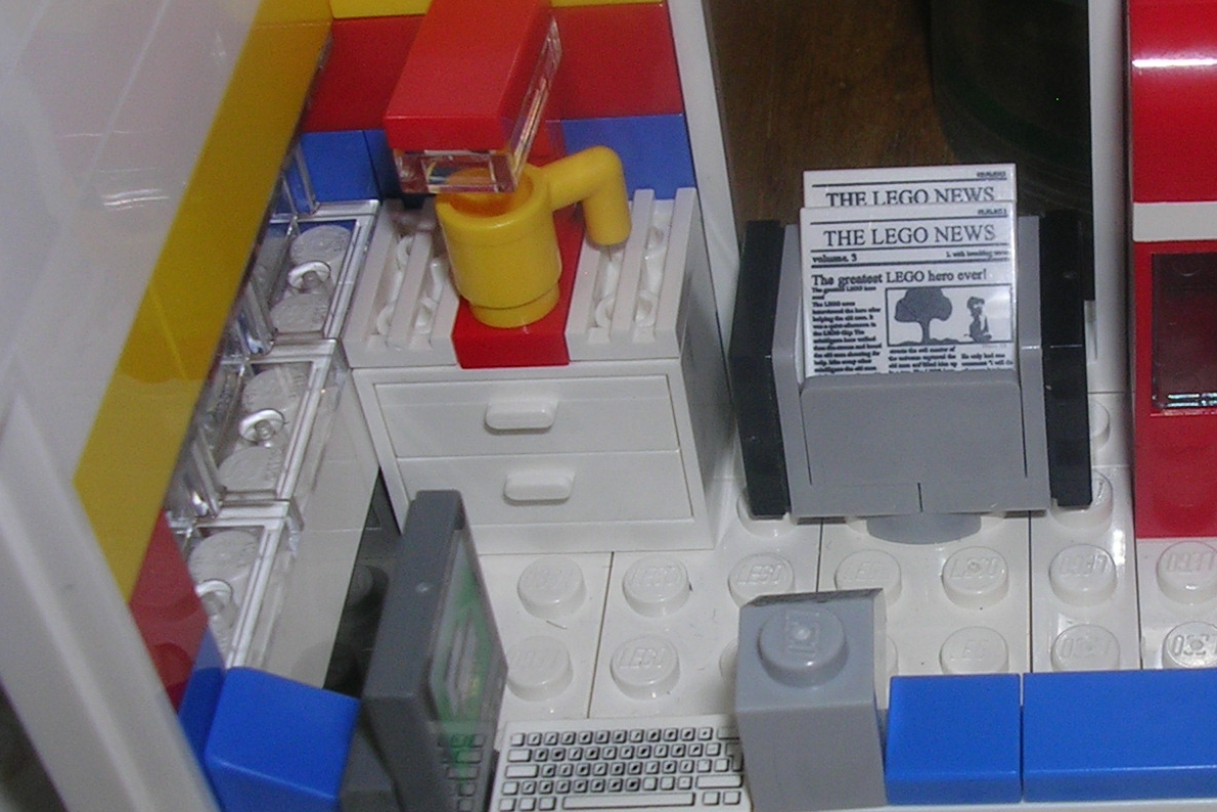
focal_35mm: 68
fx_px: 2299
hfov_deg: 29.0
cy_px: 437
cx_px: 983
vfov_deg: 20.0
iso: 50
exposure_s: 1/60.1
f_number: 5.6
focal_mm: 5.8
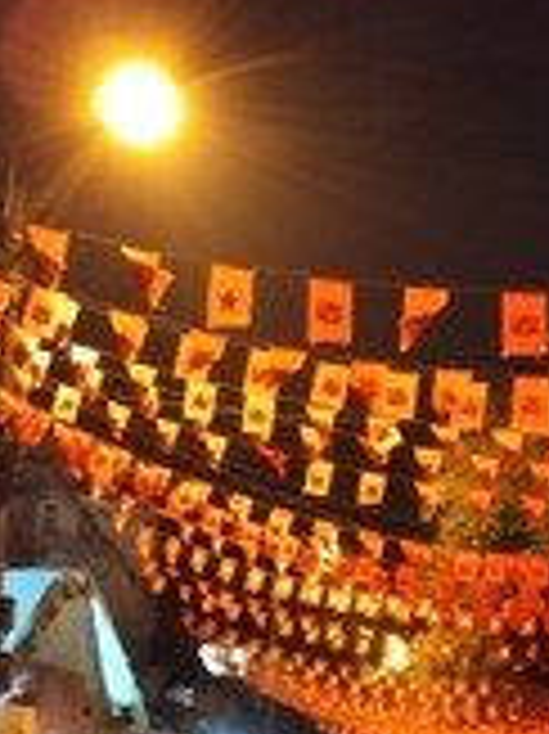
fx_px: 1884
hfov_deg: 16.5
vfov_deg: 21.9
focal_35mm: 89
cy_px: 498
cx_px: 436
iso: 2500
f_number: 1.8
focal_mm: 4.22
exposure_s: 1/14.3
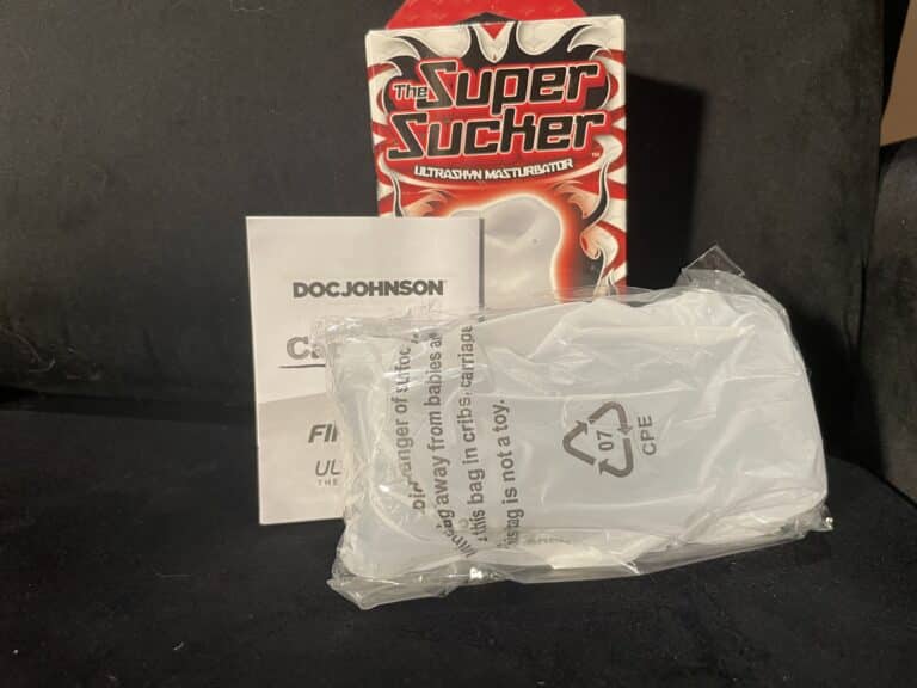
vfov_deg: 53.1
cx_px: 458
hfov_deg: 67.3
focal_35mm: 26
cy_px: 344
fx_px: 689
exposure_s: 1/60
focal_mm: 4.2
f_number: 1.6
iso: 100
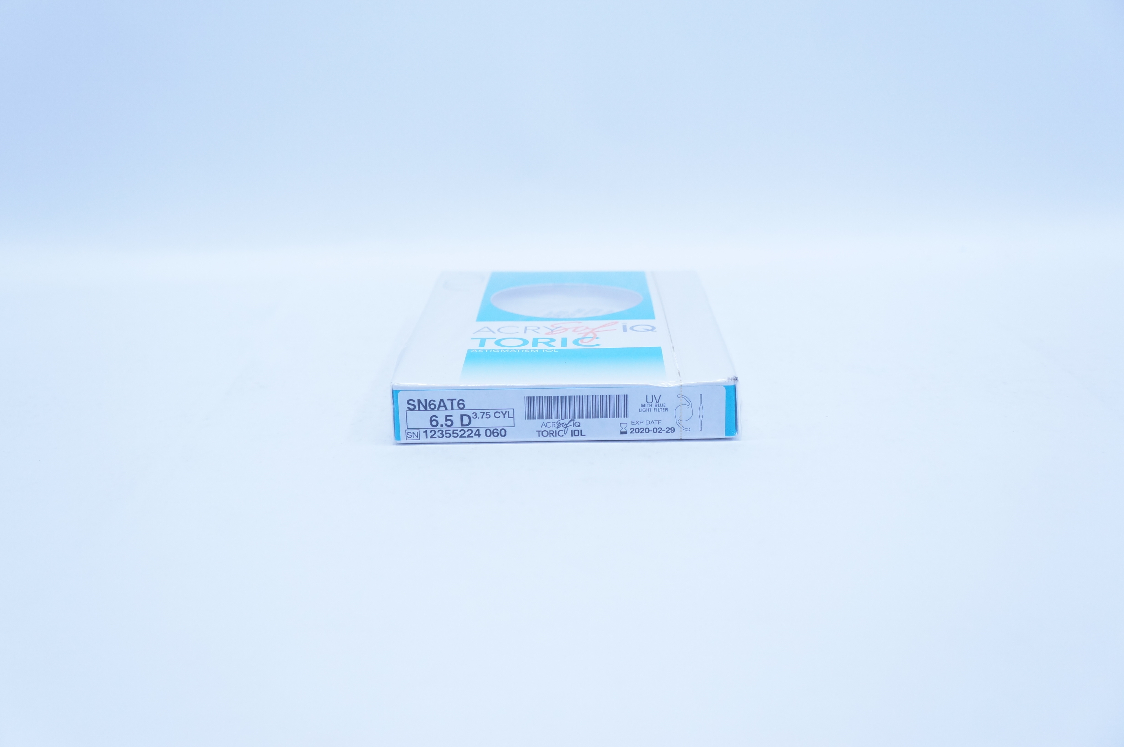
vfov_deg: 32.9
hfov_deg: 48.0
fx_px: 1263
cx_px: 562
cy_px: 374
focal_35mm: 40
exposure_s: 1/250
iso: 800
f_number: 4.5
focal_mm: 27
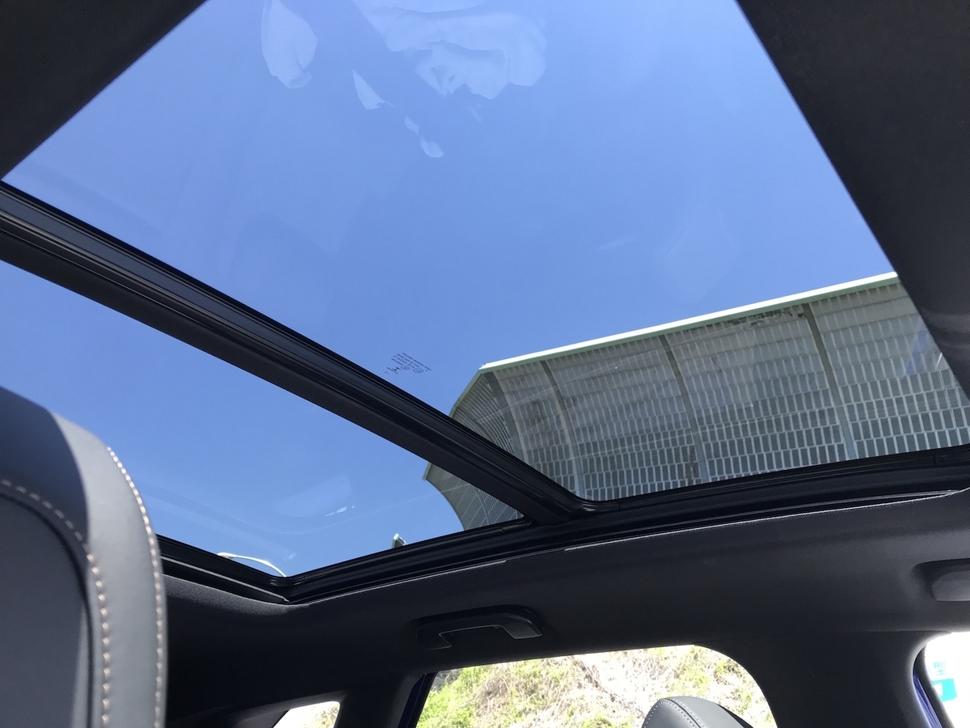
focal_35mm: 28
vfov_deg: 49.7
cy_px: 364
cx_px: 485
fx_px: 785
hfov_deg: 63.4
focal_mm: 3.99
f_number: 1.8
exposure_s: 1/101
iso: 40
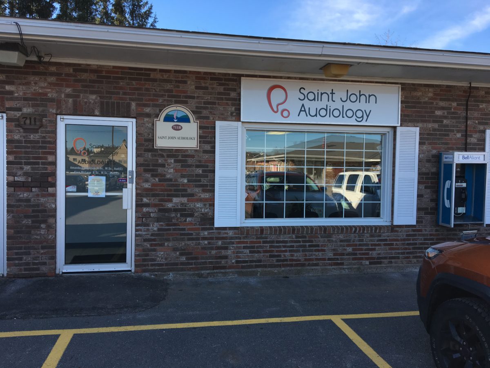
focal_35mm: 29
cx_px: 245
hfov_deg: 61.7
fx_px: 411
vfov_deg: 48.2
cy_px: 184
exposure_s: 1/481
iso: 25
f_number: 2.2
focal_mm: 4.15
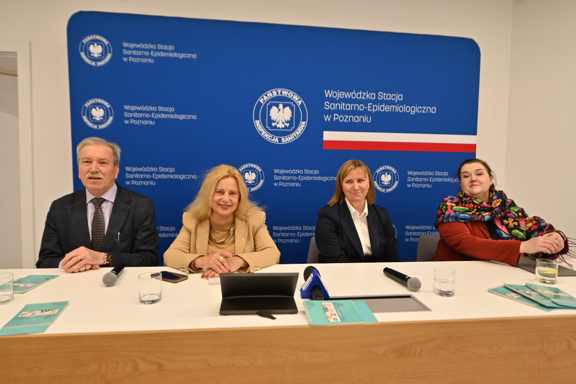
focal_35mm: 22
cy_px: 192
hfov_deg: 78.6
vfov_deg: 57.2
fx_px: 352
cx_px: 288
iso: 1000
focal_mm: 22
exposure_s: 1/400
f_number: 2.8
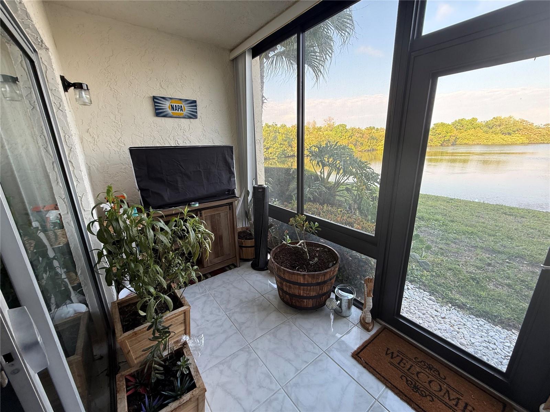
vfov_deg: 85.7
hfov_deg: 102.1
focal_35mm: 14
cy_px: 206
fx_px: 222
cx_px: 275
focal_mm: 2.22
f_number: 2.2
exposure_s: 1/99
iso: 80
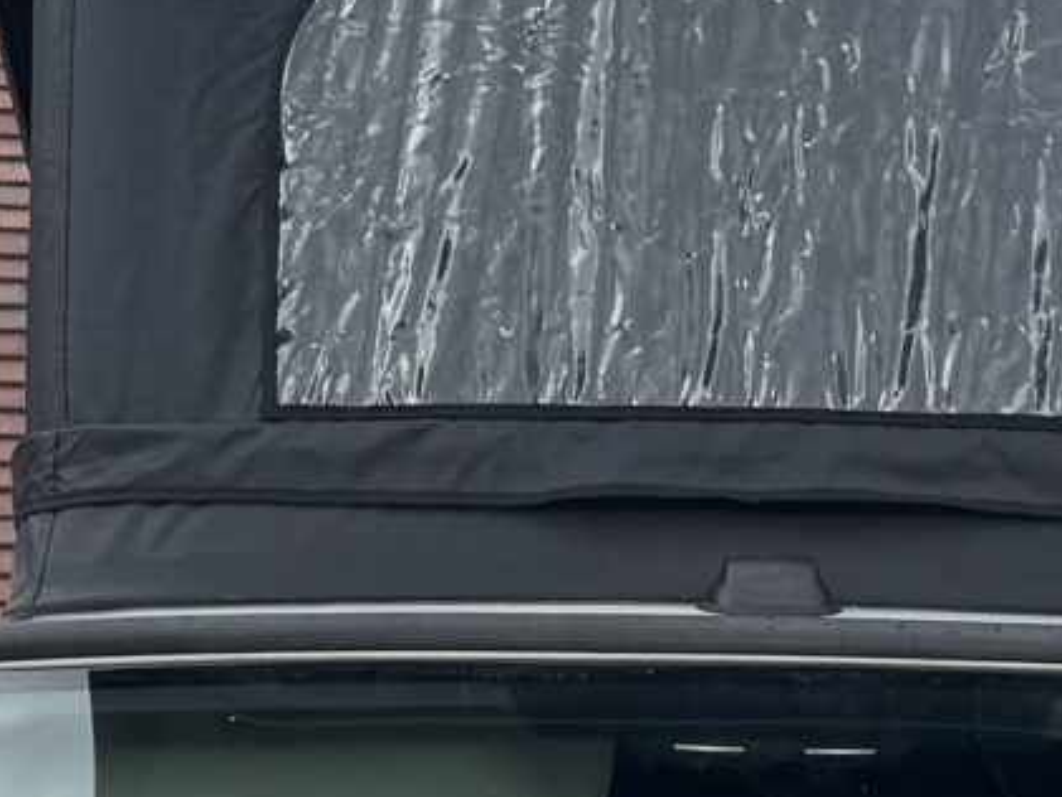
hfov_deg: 13.5
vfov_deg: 9.5
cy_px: 1602
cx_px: 679
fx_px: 4480
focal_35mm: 146
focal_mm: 6.76
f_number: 1.78
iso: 80
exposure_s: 1/2105
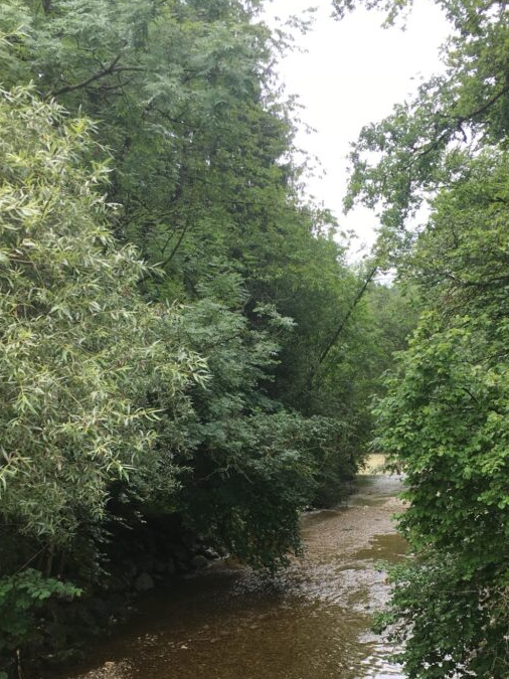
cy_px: 457
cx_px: 309
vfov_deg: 42.3
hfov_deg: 32.8
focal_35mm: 44
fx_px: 863
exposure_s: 1/394
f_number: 2.2
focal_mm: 4.15
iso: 25
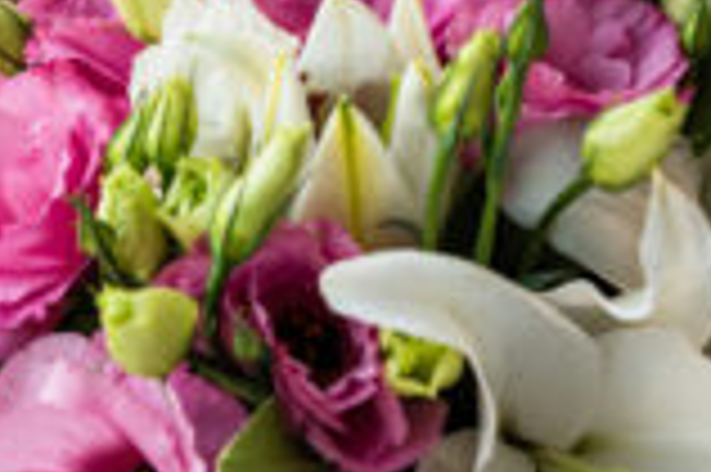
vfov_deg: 7.1
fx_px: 3749
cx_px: -38
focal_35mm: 190
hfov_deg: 10.7
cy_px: 661
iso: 100
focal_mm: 50
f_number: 4
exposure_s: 1/200
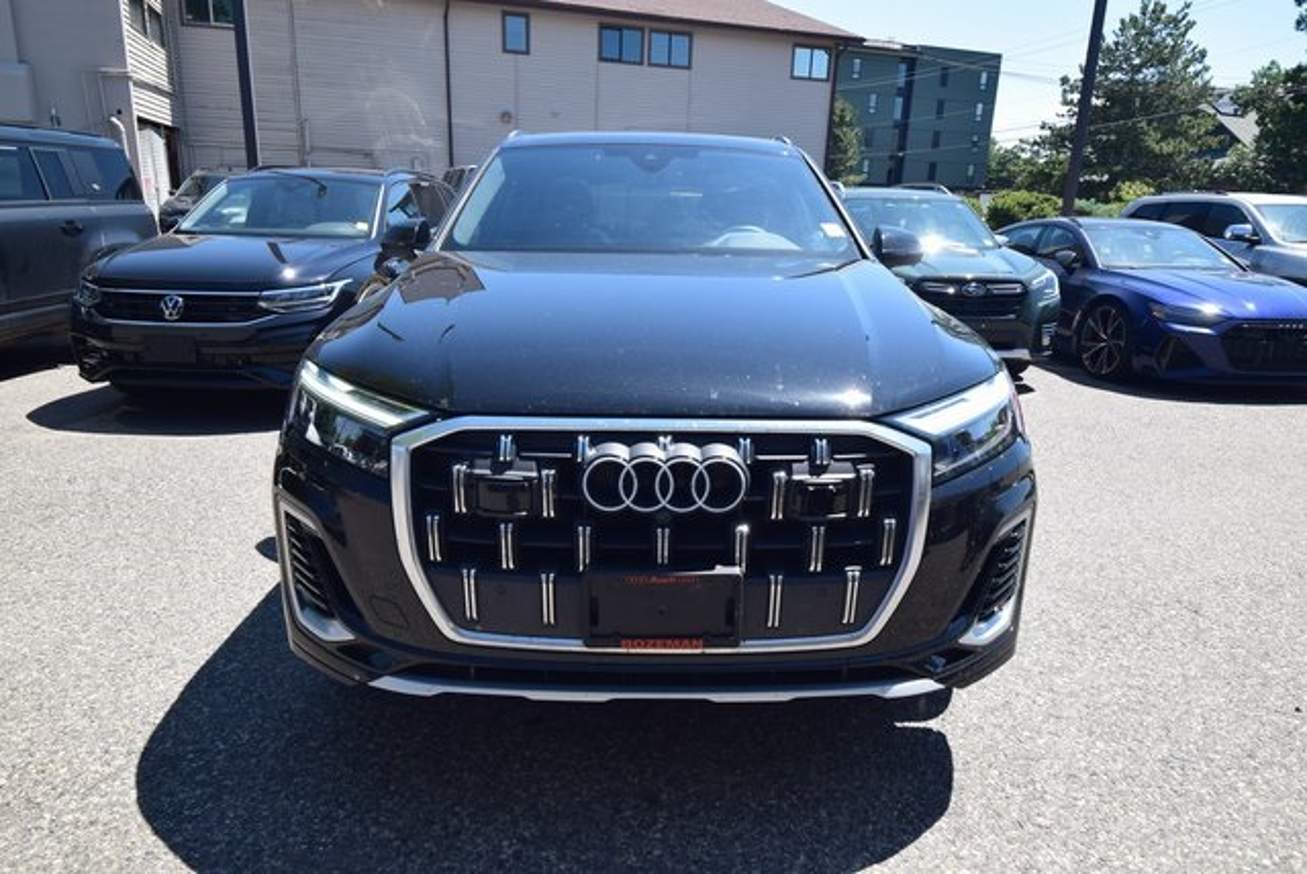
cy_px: 437
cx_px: 654
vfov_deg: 59.6
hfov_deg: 81.2
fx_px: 763
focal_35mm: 21
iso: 400
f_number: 10
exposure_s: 1/250
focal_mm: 14
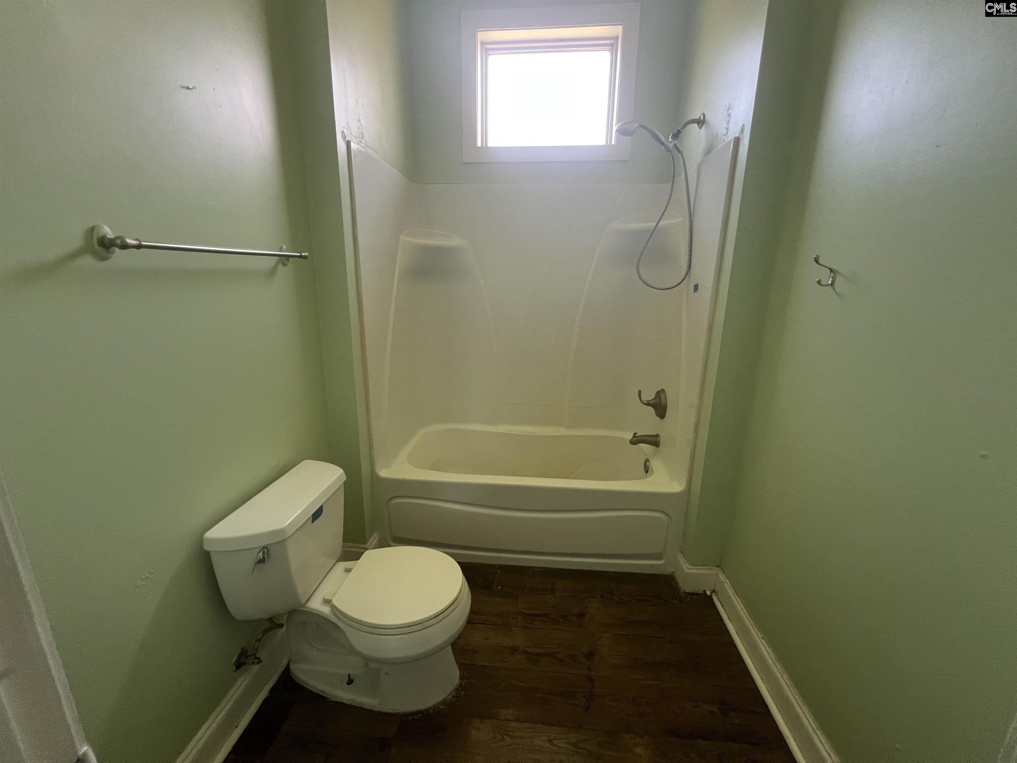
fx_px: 382
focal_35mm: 13
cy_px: 382
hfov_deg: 106.2
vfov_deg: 89.9
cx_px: 508
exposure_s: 1/92
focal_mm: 1.57
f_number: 1.8
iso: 200
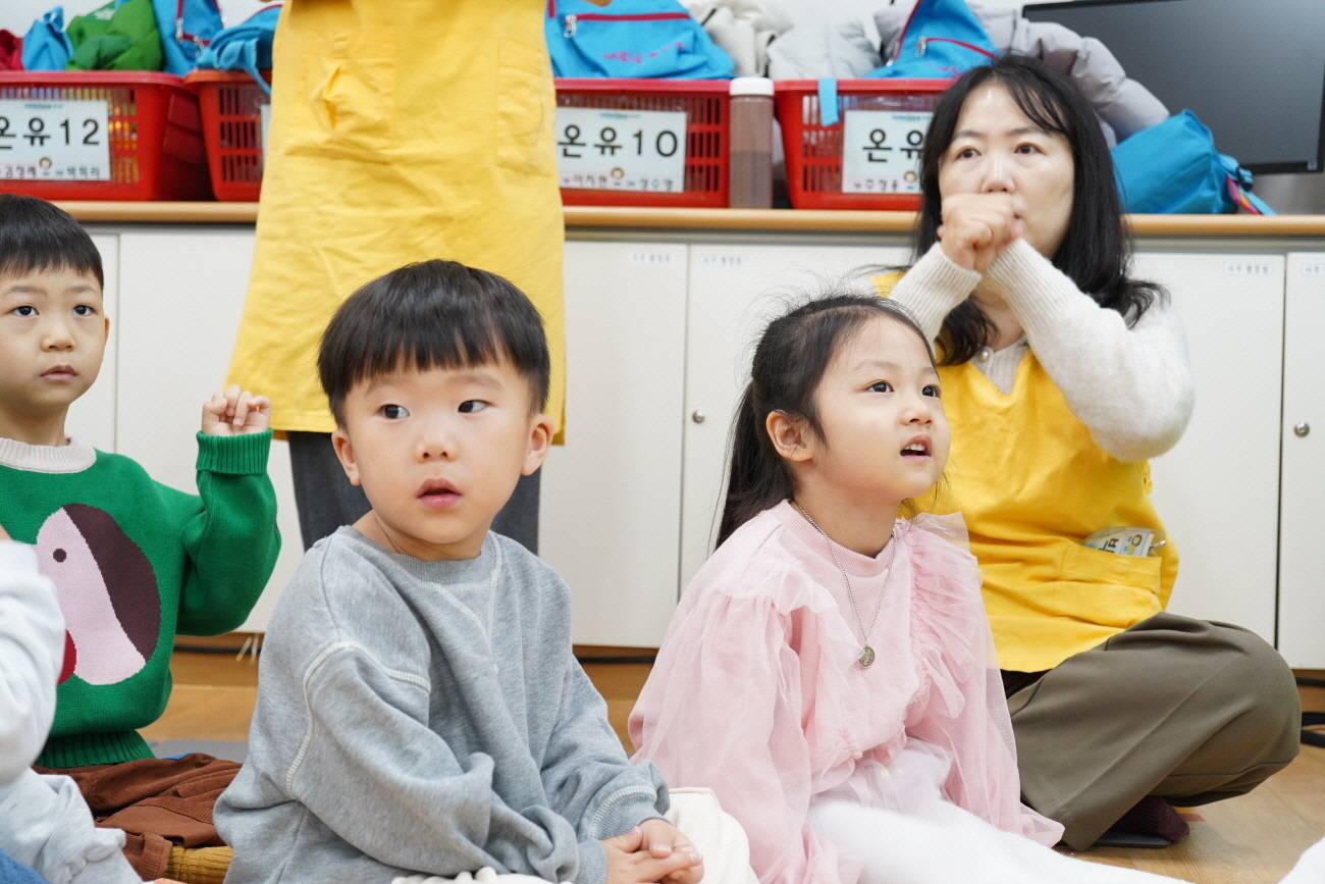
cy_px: 442
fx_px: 2098
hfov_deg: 35.0
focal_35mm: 57
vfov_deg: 23.8
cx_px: 662
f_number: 5.6
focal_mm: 57
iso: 2500
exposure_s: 1/60
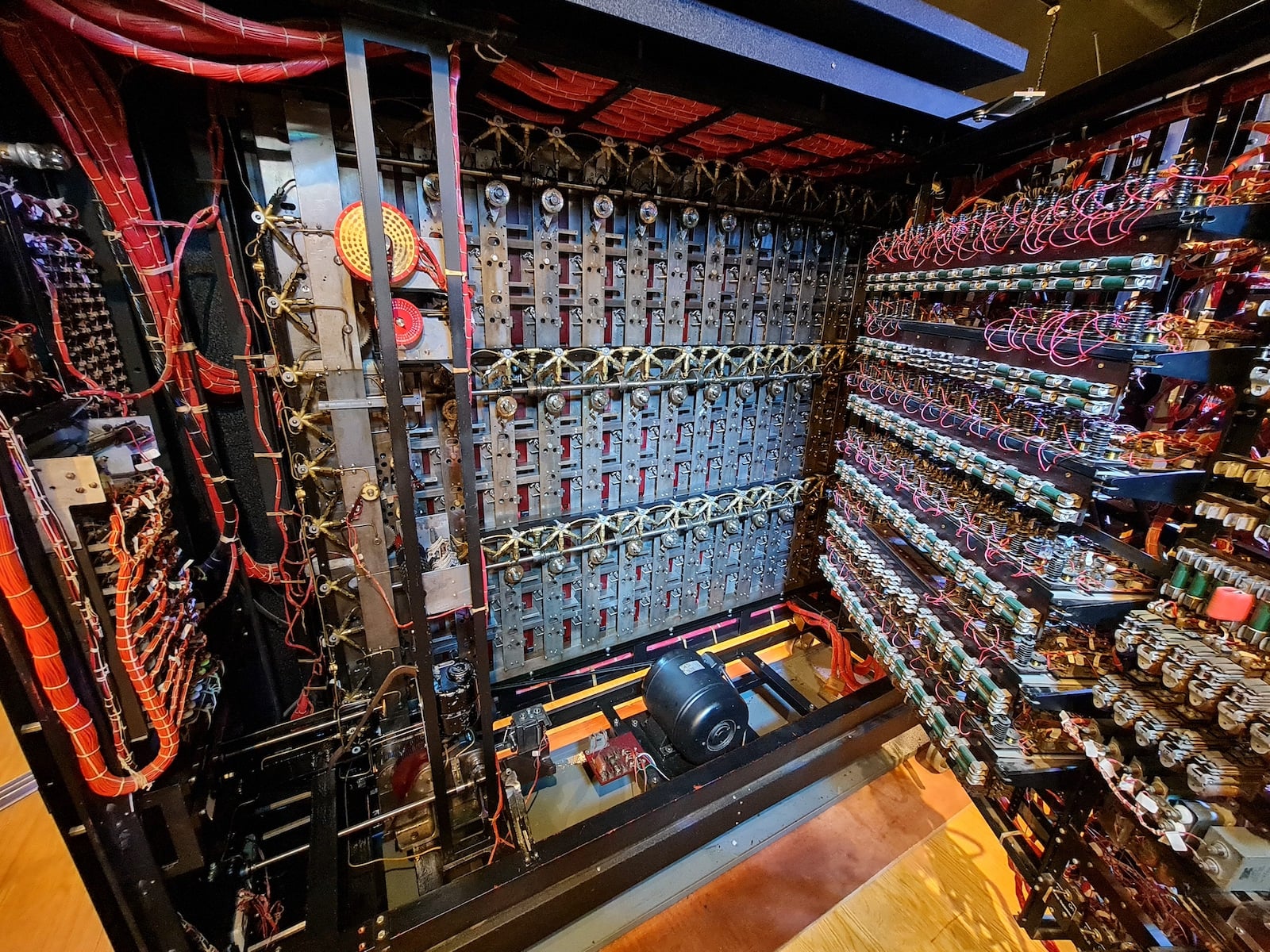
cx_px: 635
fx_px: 477
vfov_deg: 89.9
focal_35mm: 13
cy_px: 476
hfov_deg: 106.2
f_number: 2.2
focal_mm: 2.2
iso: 800
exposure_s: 1/25
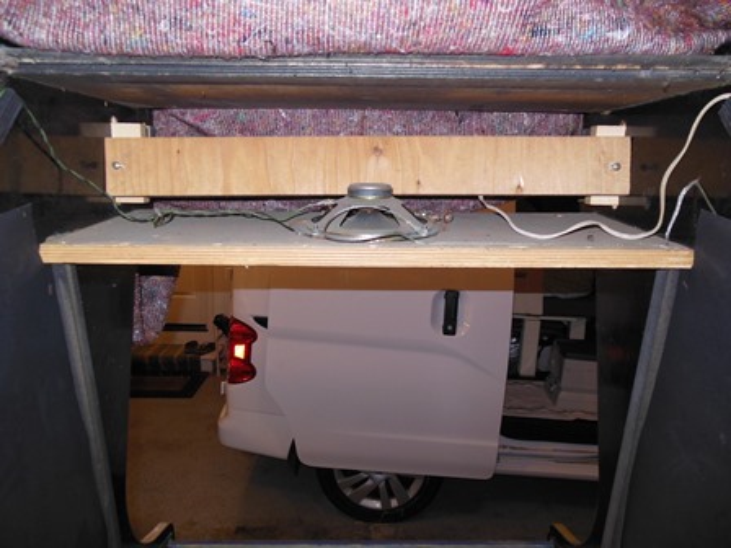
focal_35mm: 25
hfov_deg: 69.4
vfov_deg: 54.9
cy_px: 274
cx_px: 366
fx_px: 528
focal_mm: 4.5
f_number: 3.2
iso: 200
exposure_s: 1/25
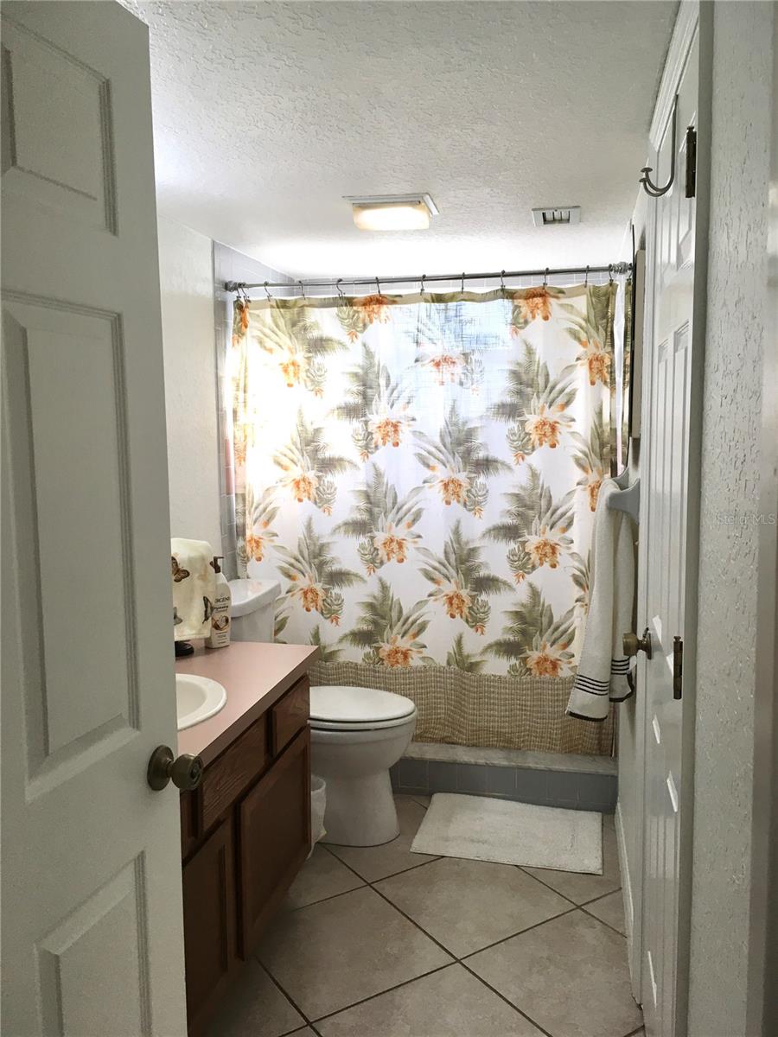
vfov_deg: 61.7
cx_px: 389
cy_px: 518
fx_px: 869
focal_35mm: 29
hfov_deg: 48.2
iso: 25
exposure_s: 1/40
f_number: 2.2
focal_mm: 4.15
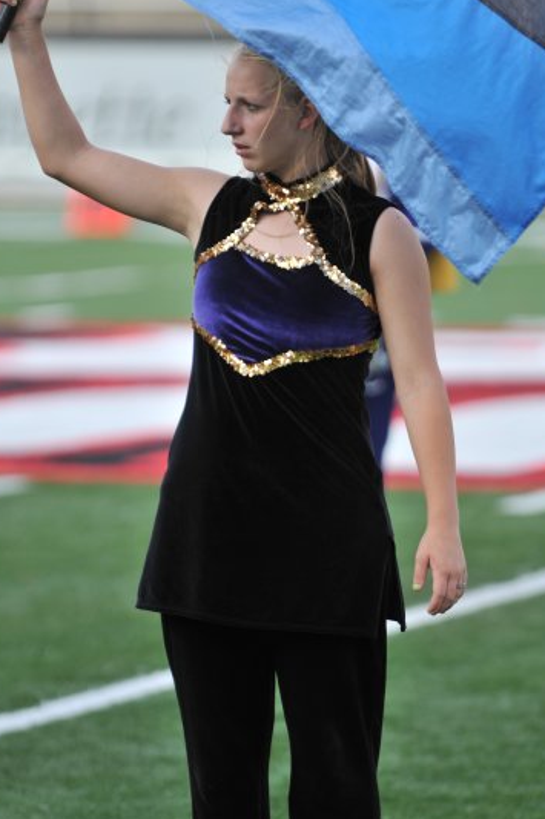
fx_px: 7667
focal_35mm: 337
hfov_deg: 4.1
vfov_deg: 6.1
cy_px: 429
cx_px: 283
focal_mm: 200
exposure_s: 1/640
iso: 200
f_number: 2.8
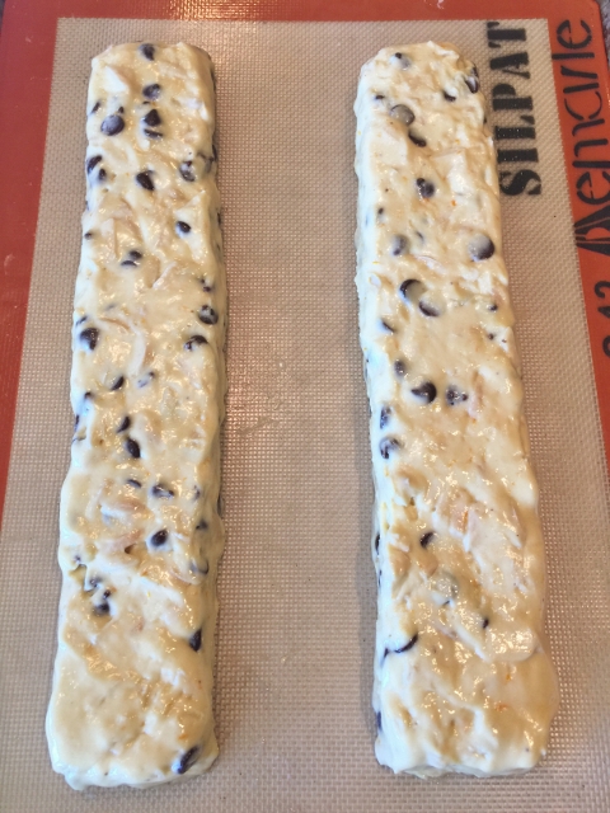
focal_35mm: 29
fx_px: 681
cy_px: 406
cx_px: 305
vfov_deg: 61.7
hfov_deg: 48.2
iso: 32
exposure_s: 1/40
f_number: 2.2
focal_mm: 4.15
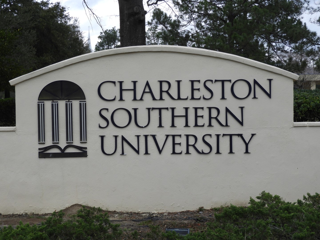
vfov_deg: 14.1
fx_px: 971
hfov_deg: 18.7
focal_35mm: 105
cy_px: 120
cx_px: 160
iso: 100
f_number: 4.8
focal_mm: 18.8
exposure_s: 1/100
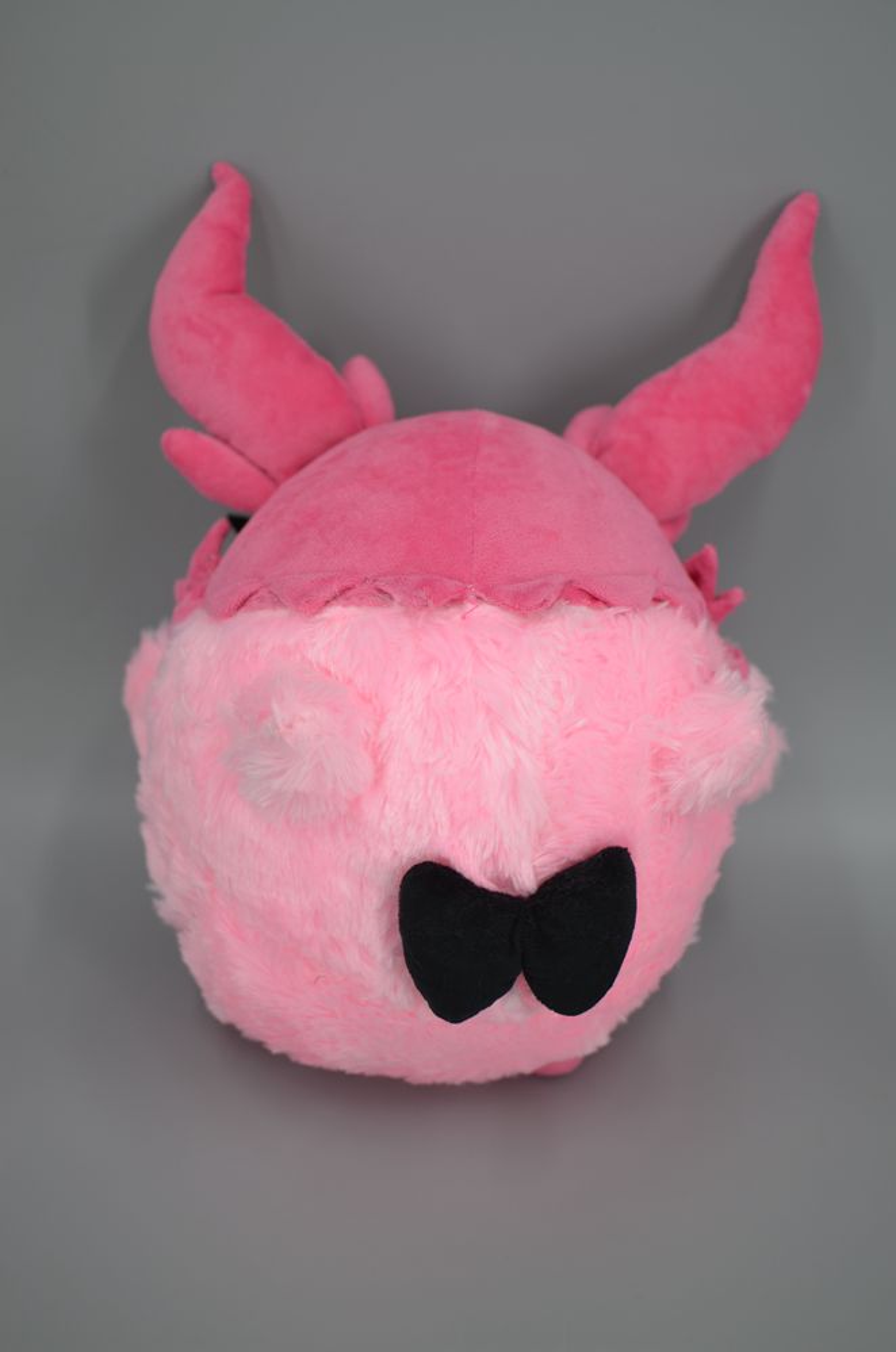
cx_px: 448
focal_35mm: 52
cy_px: 676
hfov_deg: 25.6
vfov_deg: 37.9
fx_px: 1968
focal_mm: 35
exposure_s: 1/500
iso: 100
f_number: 2
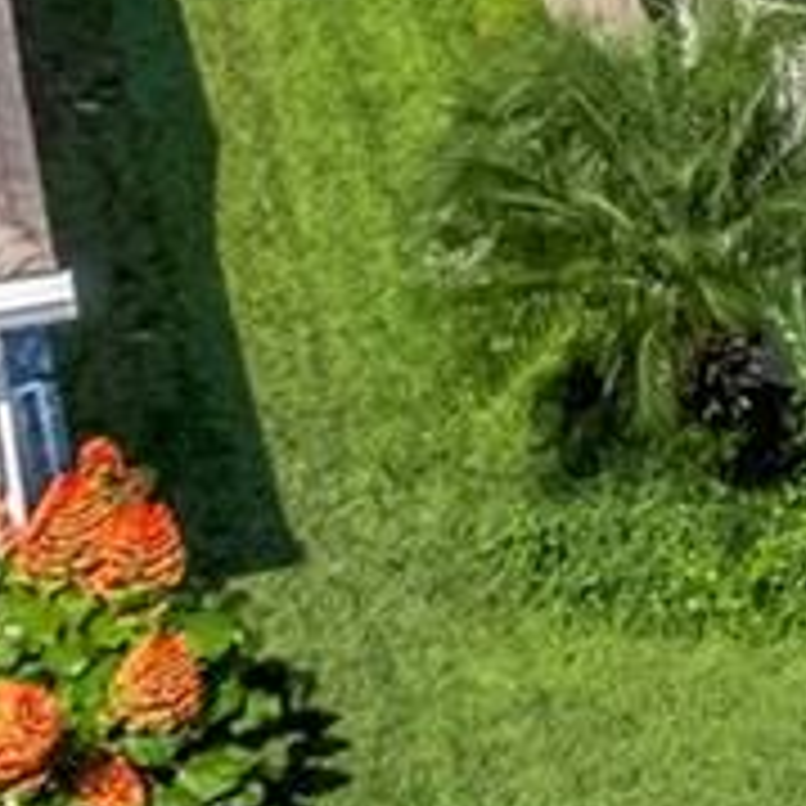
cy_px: -340
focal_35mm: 167
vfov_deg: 10.2
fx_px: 4399
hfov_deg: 9.6
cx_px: 1770
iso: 120
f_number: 2.8
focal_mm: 8.38
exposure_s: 1/800
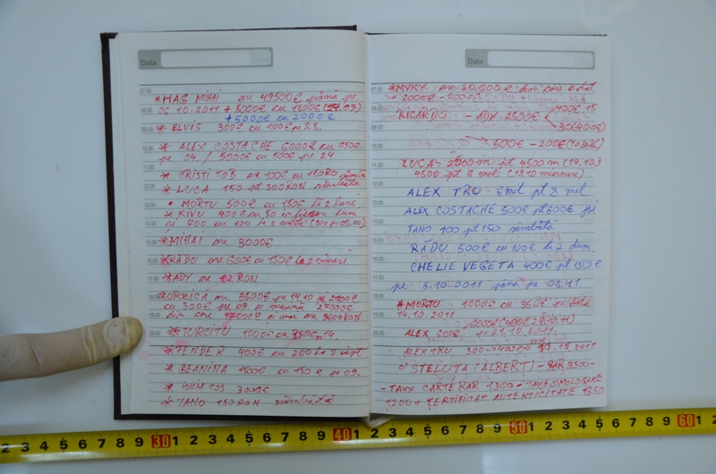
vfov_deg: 35.3
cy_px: 237
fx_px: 744
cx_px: 358
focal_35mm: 38
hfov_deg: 51.4
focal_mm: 25
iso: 450
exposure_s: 1/60
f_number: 4
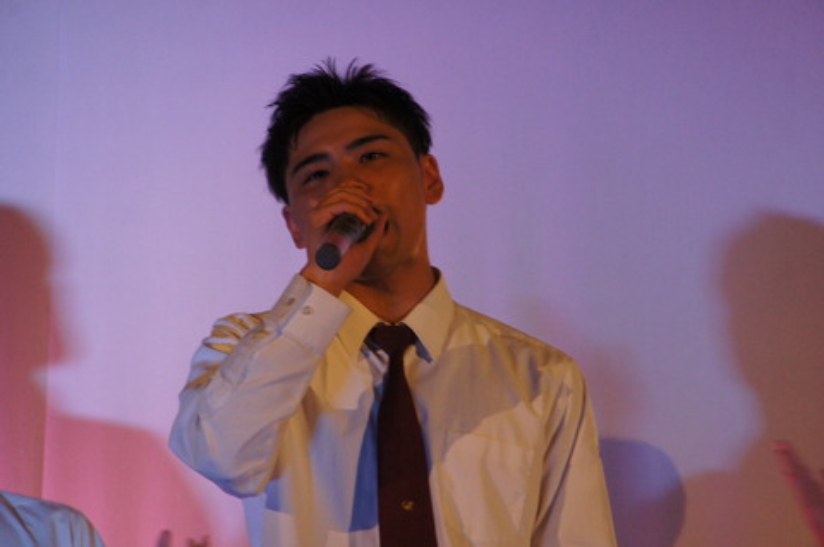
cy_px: 274
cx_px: 412
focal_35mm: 300
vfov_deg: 4.6
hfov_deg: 6.9
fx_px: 6860
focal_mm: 200
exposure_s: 1/125
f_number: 6.3
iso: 1600
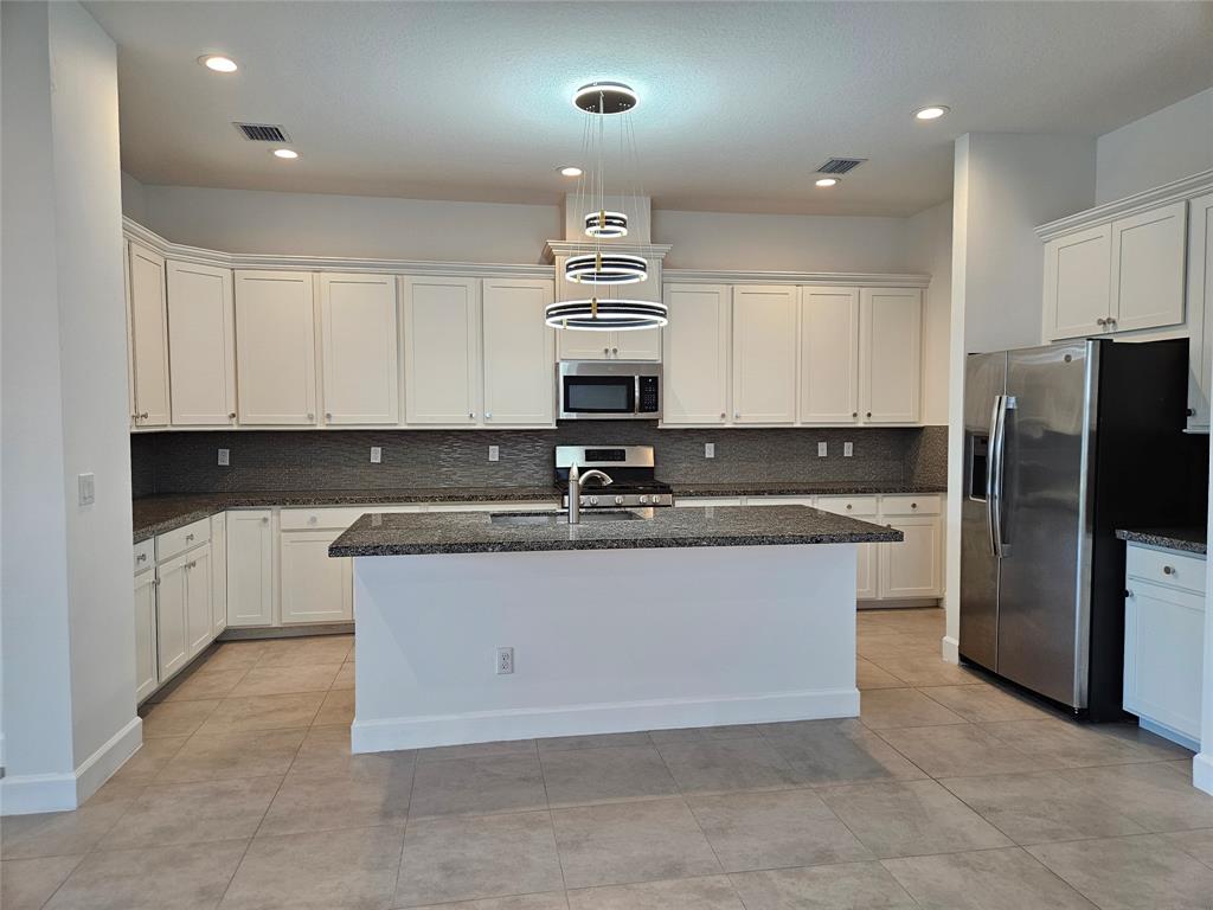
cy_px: 455
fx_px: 806
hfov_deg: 73.9
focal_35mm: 23
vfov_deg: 58.9
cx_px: 606
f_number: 1.8
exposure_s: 1/120
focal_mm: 5.4
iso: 160
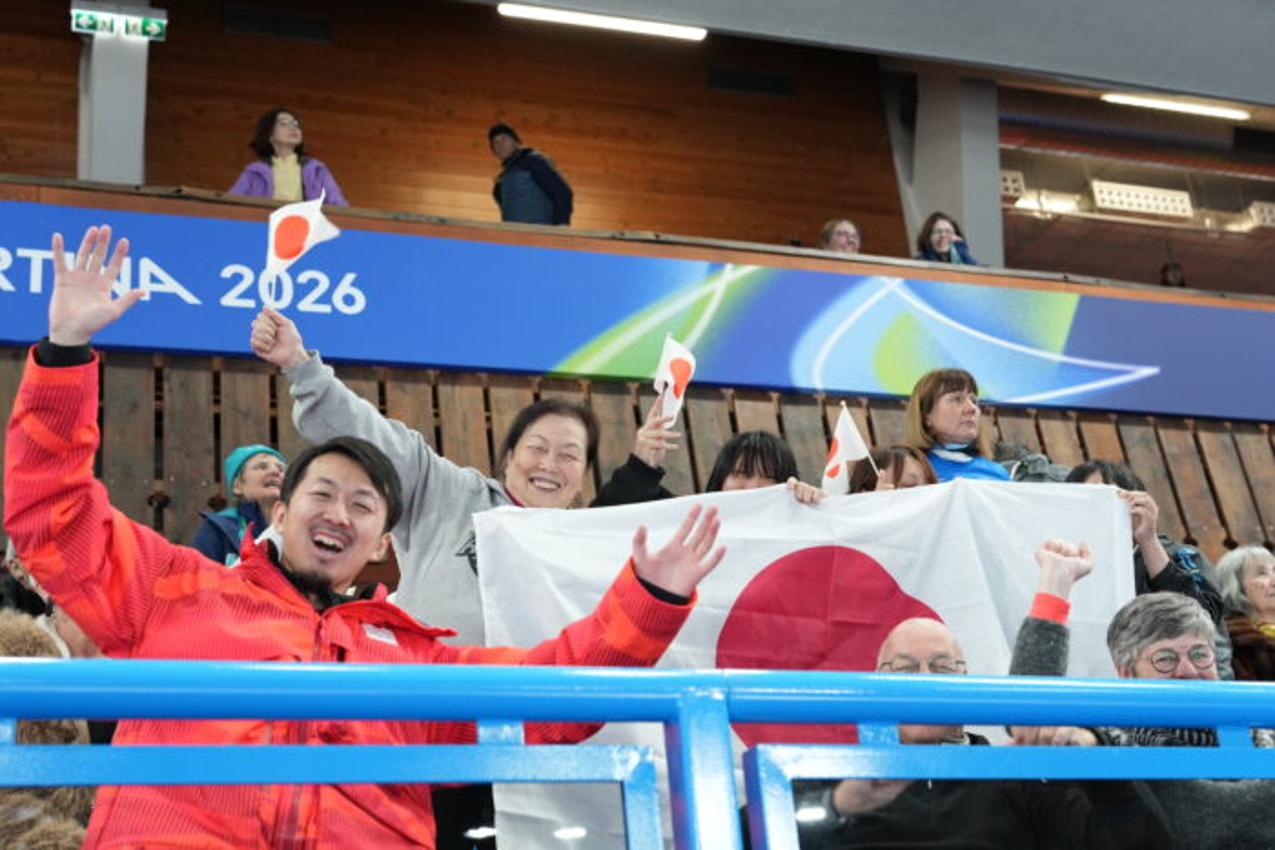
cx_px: 638
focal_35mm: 50
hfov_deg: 39.6
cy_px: 425
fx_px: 1771
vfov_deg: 27.0
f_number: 4
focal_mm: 50
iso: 1250
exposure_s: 1/250
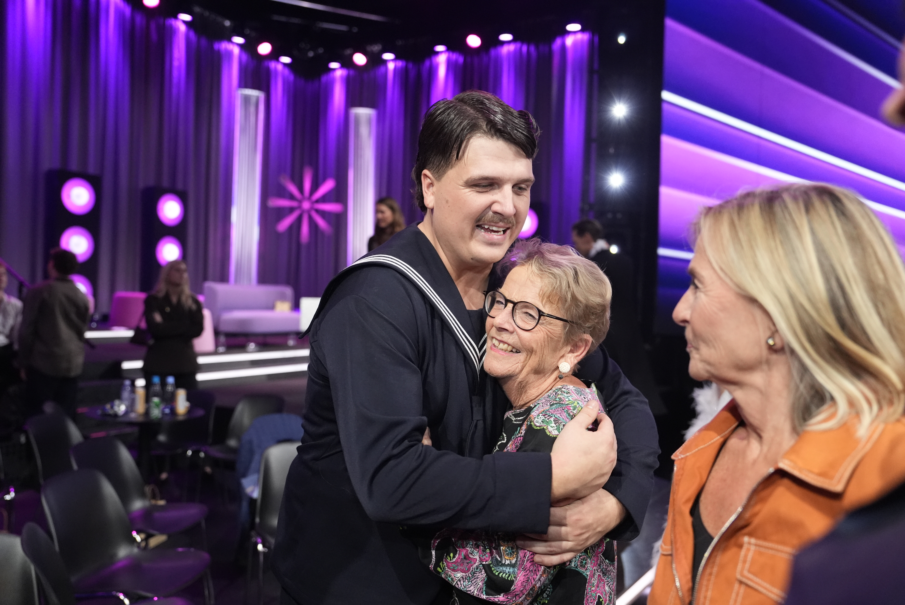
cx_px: 452
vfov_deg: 43.7
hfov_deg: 61.9
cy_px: 302
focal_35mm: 30
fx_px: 755
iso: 4000
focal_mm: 30
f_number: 2.8
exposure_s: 1/250
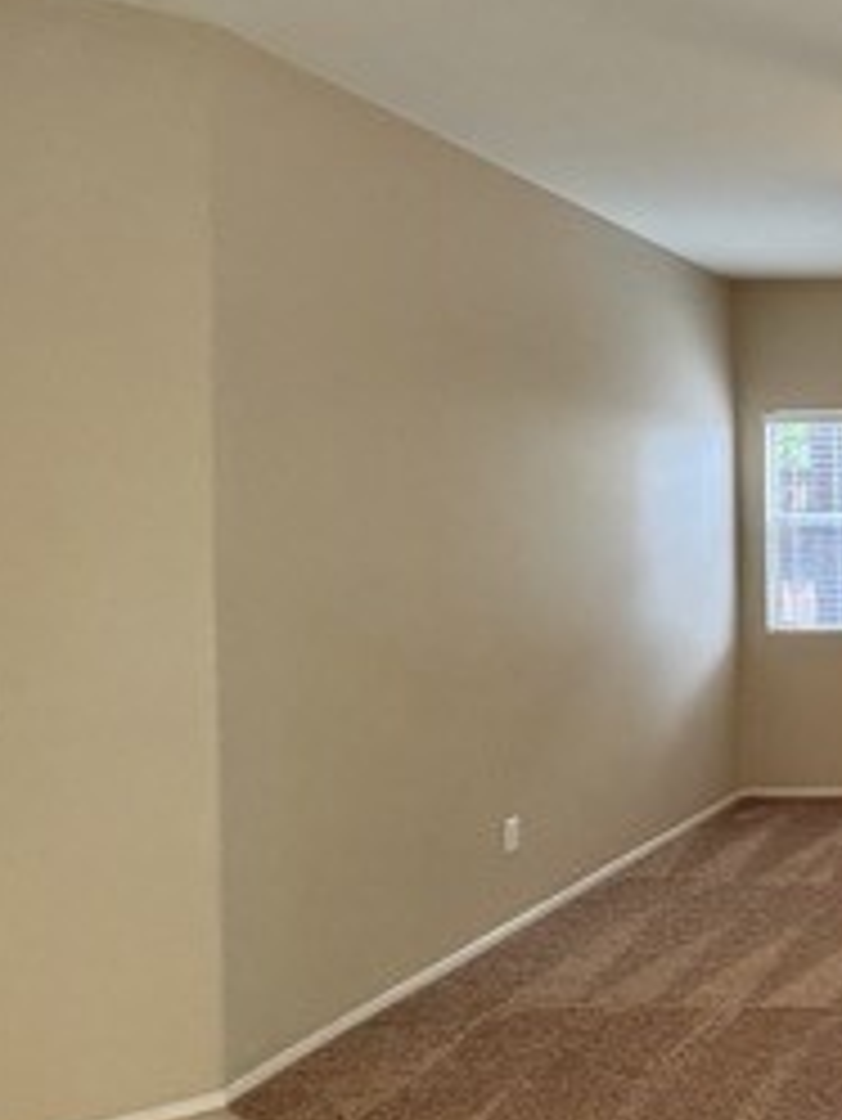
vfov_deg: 51.3
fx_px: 1167
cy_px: 526
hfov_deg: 28.8
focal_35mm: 36
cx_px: 1198
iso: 250
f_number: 2.2
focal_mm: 2.22
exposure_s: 1/60
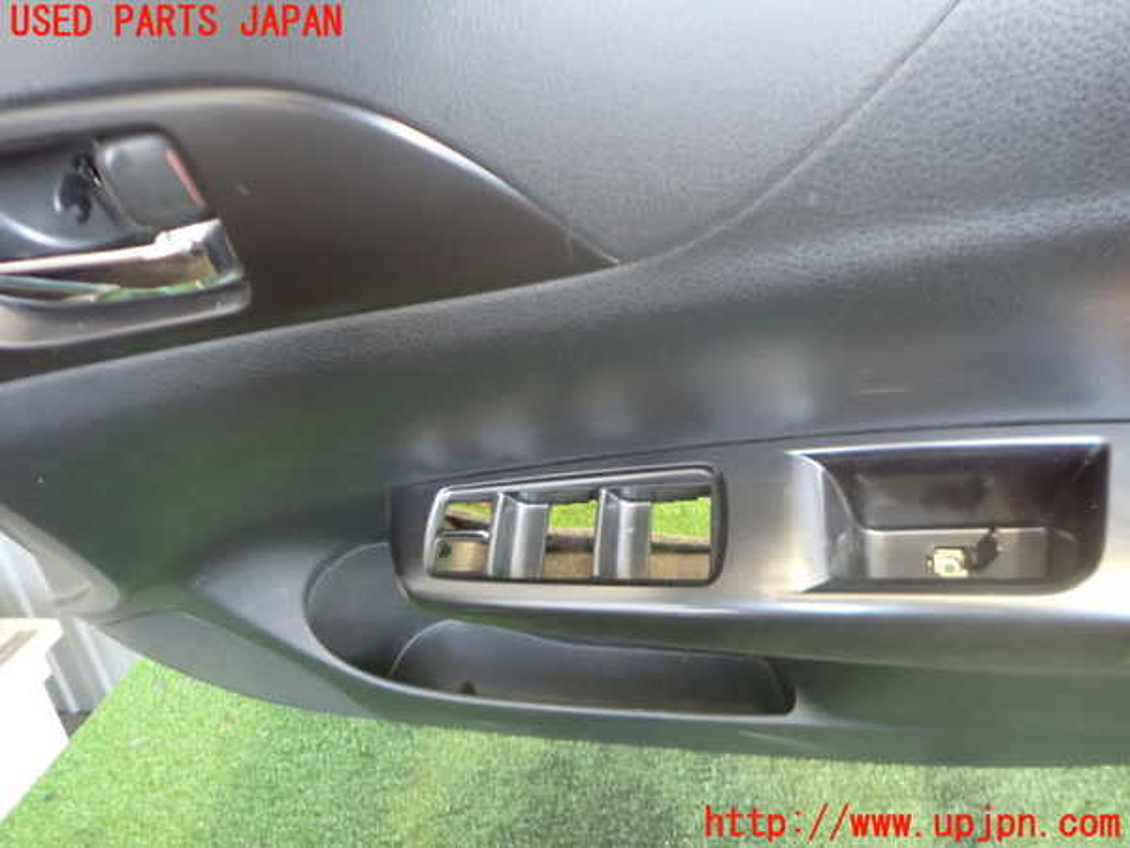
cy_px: 424
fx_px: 816
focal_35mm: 25
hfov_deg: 69.4
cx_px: 565
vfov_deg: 54.9
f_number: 2
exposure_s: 1/60
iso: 1250
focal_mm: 4.5
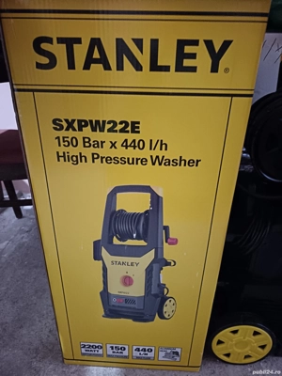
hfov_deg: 56.8
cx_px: 141
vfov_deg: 71.6
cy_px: 188
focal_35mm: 24
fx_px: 261
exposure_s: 1/10
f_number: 1.75
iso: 14800
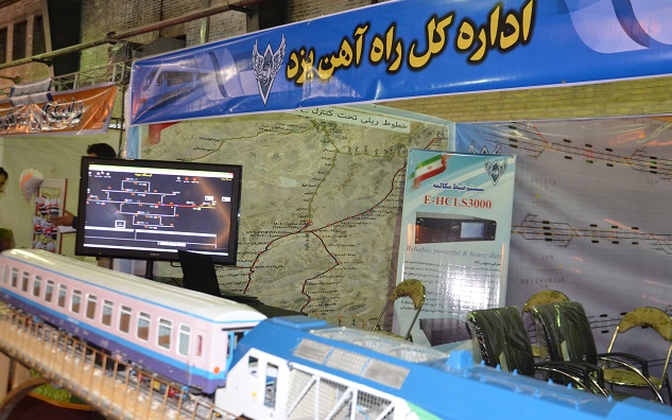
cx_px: 337
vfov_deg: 33.2
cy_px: 220
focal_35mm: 39
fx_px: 706
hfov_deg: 50.9
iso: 1600
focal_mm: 25
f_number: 4
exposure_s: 1/60
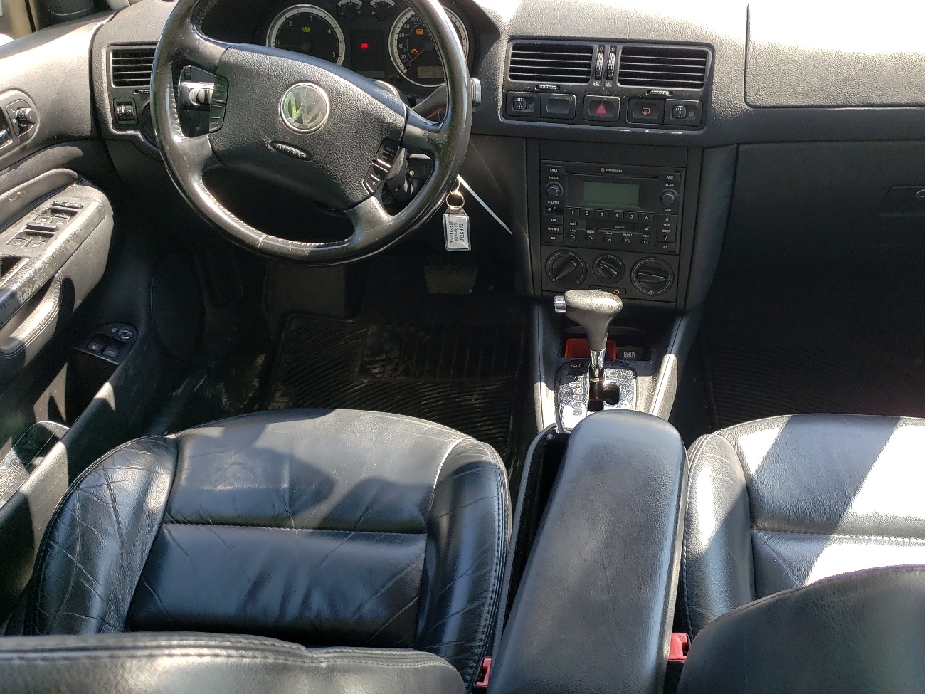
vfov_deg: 44.2
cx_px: 562
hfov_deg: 56.3
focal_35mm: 32
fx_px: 855
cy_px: 345
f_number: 1.5
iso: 50
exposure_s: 1/250
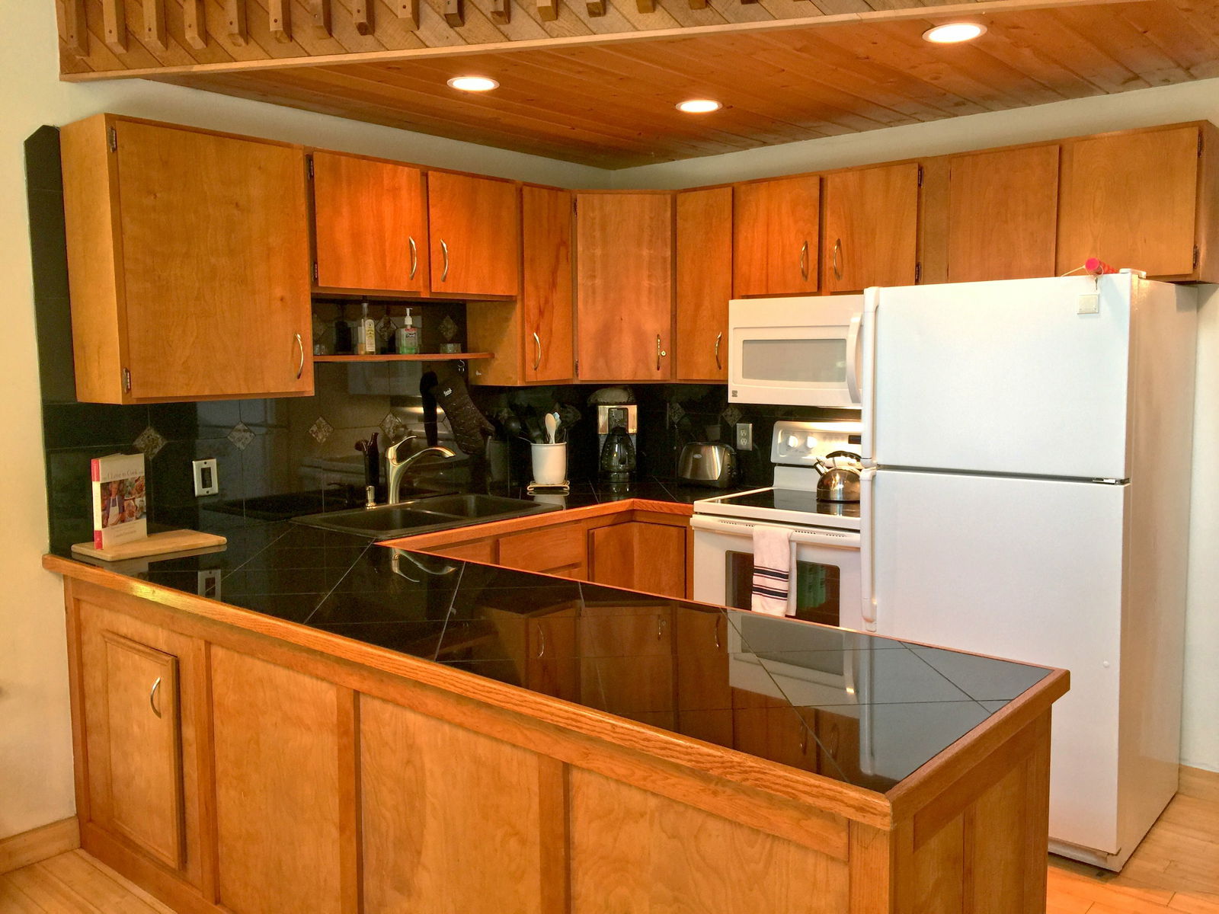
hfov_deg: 61.7
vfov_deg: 48.2
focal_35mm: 29
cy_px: 457
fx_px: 1021
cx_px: 610
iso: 50
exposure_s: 1/30
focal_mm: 4.15
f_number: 2.2
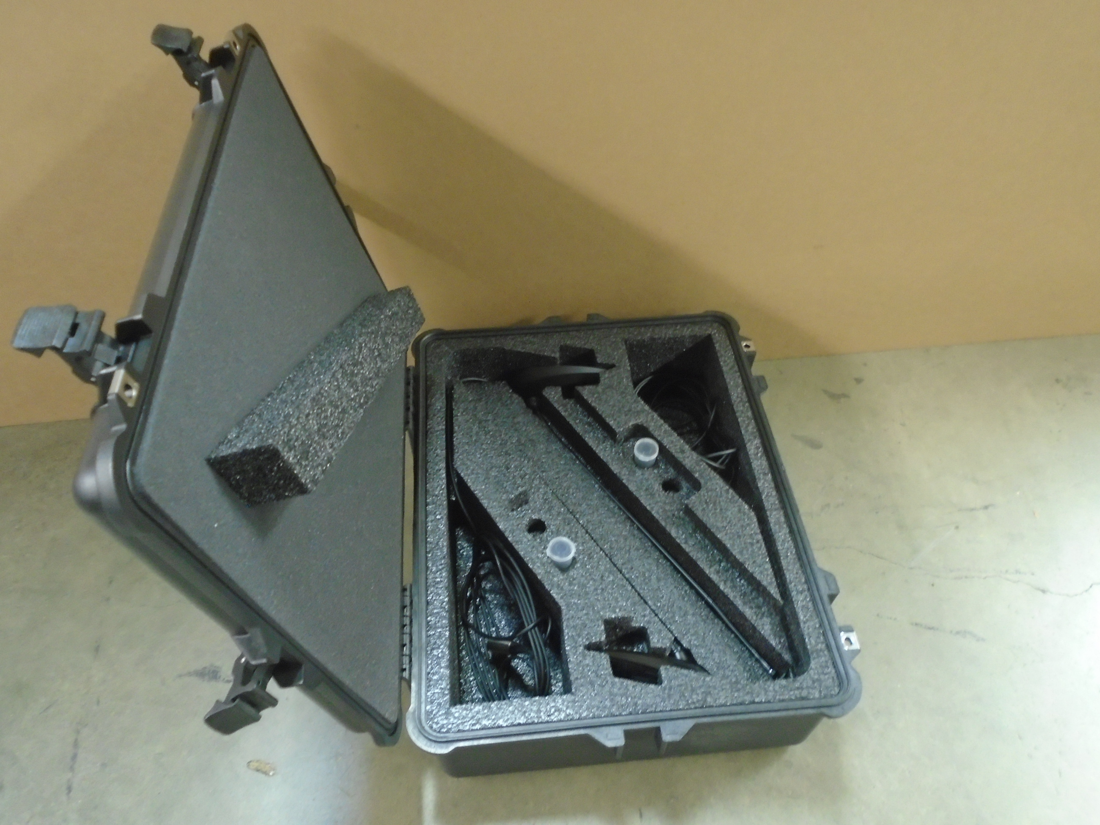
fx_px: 826
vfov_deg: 53.1
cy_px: 412
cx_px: 550
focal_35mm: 26
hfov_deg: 67.3
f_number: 3.2
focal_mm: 4.6
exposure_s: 1/6
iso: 400
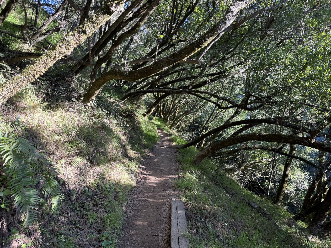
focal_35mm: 24
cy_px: 124
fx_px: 229
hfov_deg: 71.6
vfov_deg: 56.8
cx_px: 166
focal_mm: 6.76
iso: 64
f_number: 1.78
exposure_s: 1/121
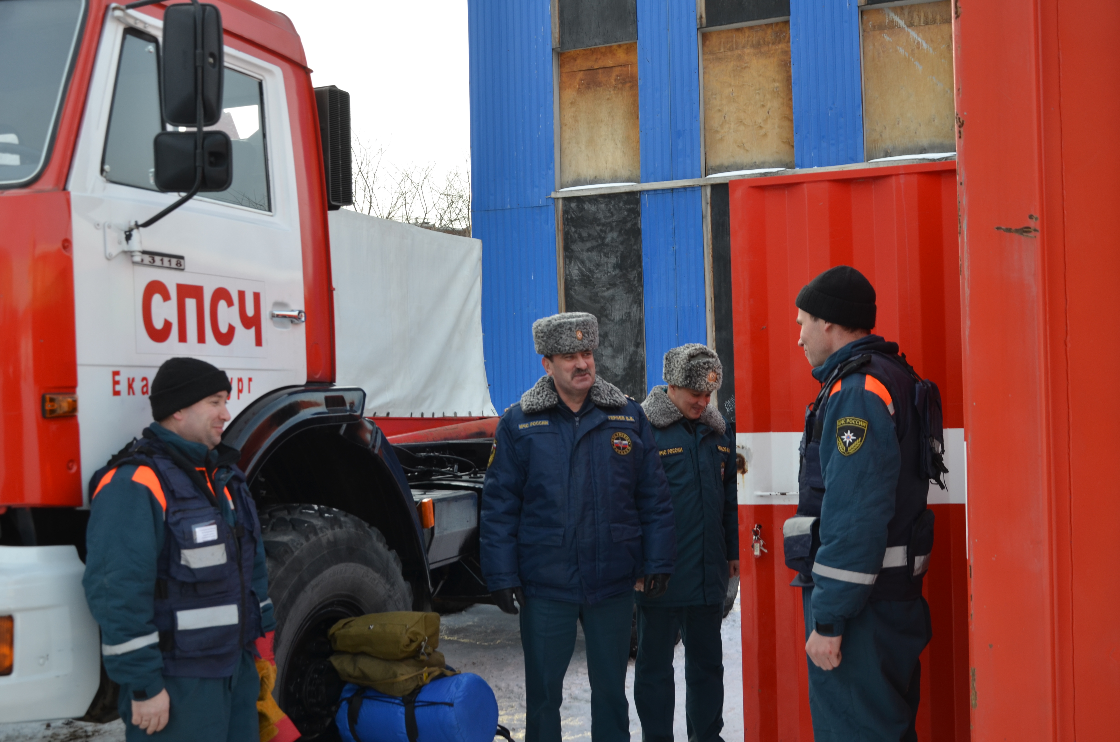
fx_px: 1211
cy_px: 371
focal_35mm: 39
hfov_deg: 49.6
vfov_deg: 34.1
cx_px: 560
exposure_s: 1/160
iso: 200
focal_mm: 26
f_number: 6.3
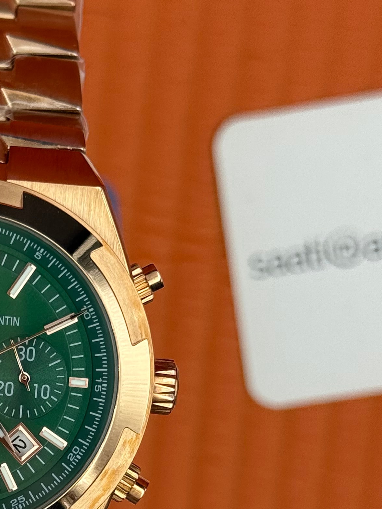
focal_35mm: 123
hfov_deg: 11.9
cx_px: -28
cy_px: 404
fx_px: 1810
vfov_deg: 15.9
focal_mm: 6.76
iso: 64
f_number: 1.78
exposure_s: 1/652
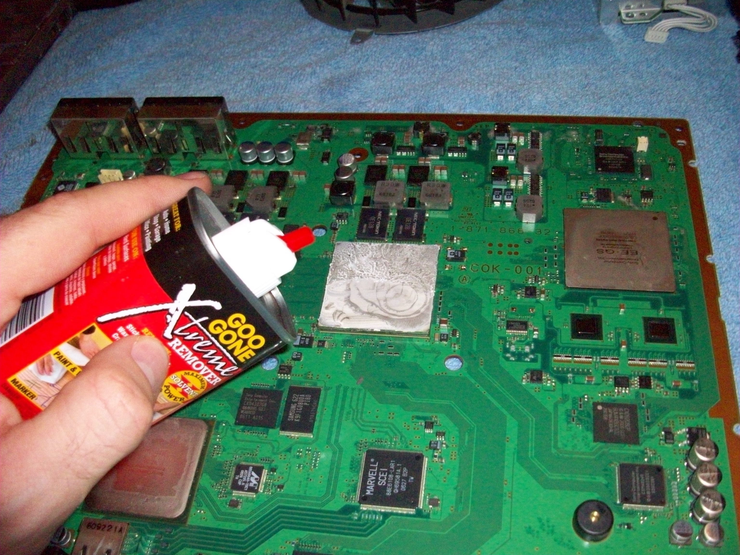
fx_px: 727
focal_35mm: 34
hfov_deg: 54.0
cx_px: 370
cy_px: 278
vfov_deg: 41.8
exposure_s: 1/60
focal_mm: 5.7
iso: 400
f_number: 2.8
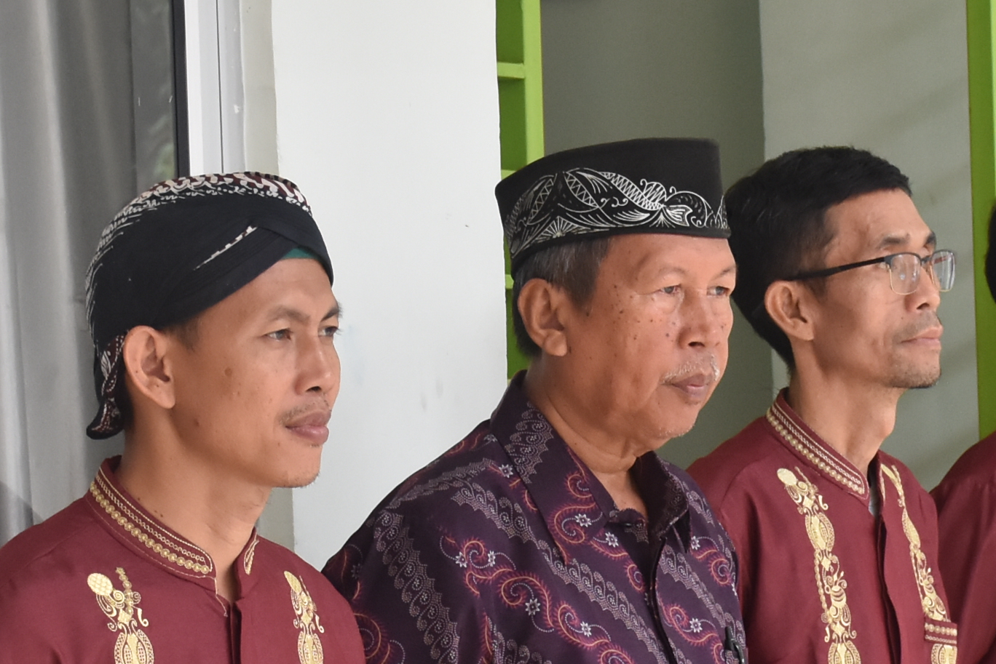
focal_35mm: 207
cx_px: 639
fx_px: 5728
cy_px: 497
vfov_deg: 6.6
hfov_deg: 9.9
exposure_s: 1/100
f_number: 5.6
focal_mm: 42
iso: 800
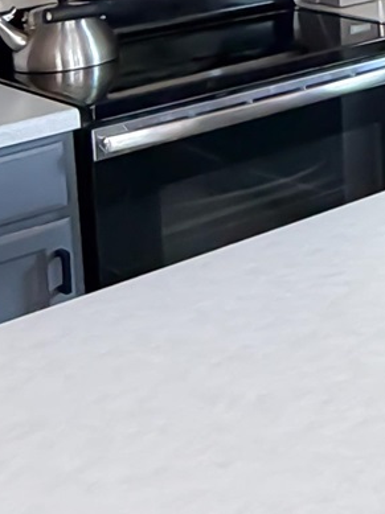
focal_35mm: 83
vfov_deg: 21.3
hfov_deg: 12.4
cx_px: 1019
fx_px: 1233
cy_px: -155
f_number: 2.2
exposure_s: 1/90
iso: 320
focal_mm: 2.22
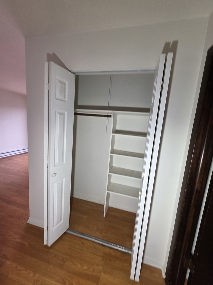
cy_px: 142
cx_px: 106
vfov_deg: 106.2
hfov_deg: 89.9
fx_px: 107
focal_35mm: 13
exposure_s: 1/34.2
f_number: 1.9
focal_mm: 2.2
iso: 80
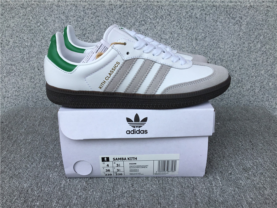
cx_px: 138
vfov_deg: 45.4
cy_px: 104
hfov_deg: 58.4
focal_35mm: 31
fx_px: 248
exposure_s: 1/443
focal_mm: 3.3
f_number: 2.4
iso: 25
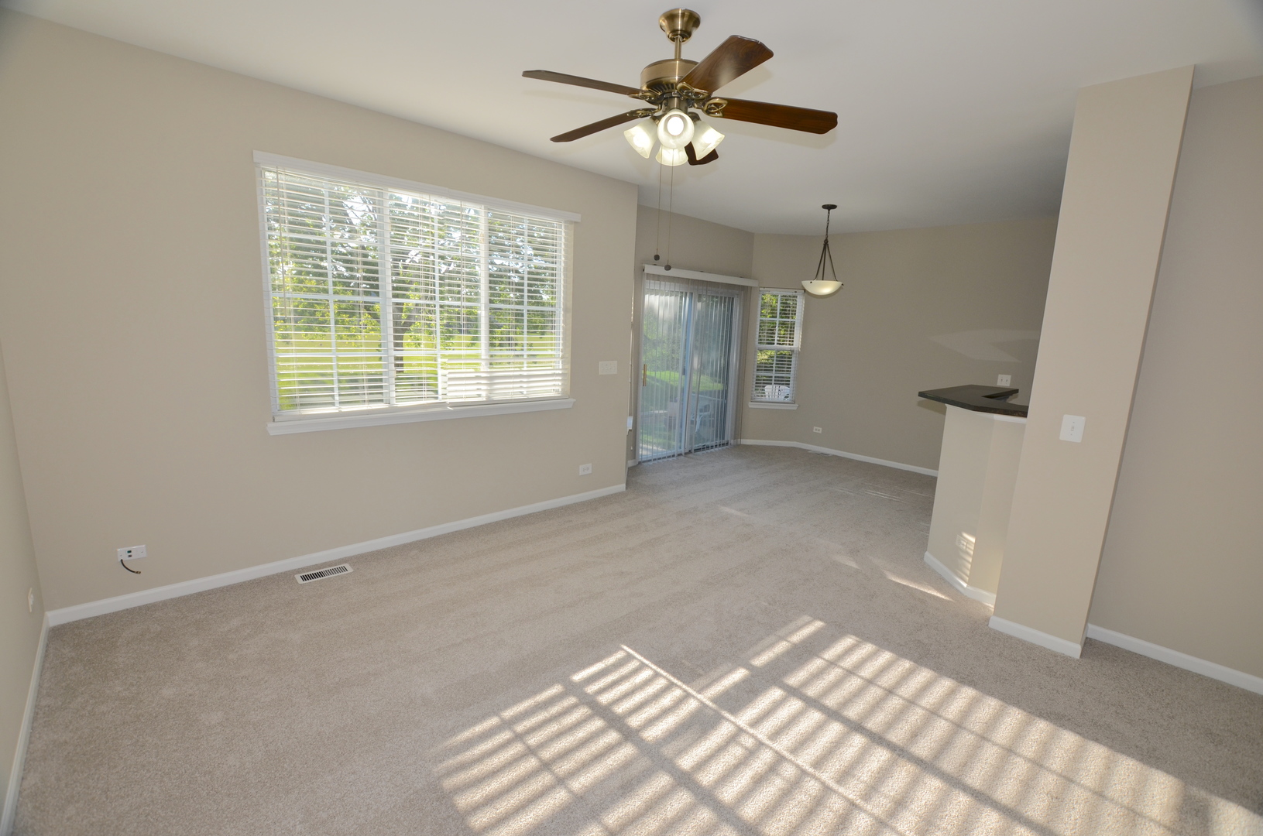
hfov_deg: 100.5
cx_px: 632
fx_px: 525
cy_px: 418
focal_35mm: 15
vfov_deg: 77.1
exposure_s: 1/125
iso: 180
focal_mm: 10
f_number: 5.6
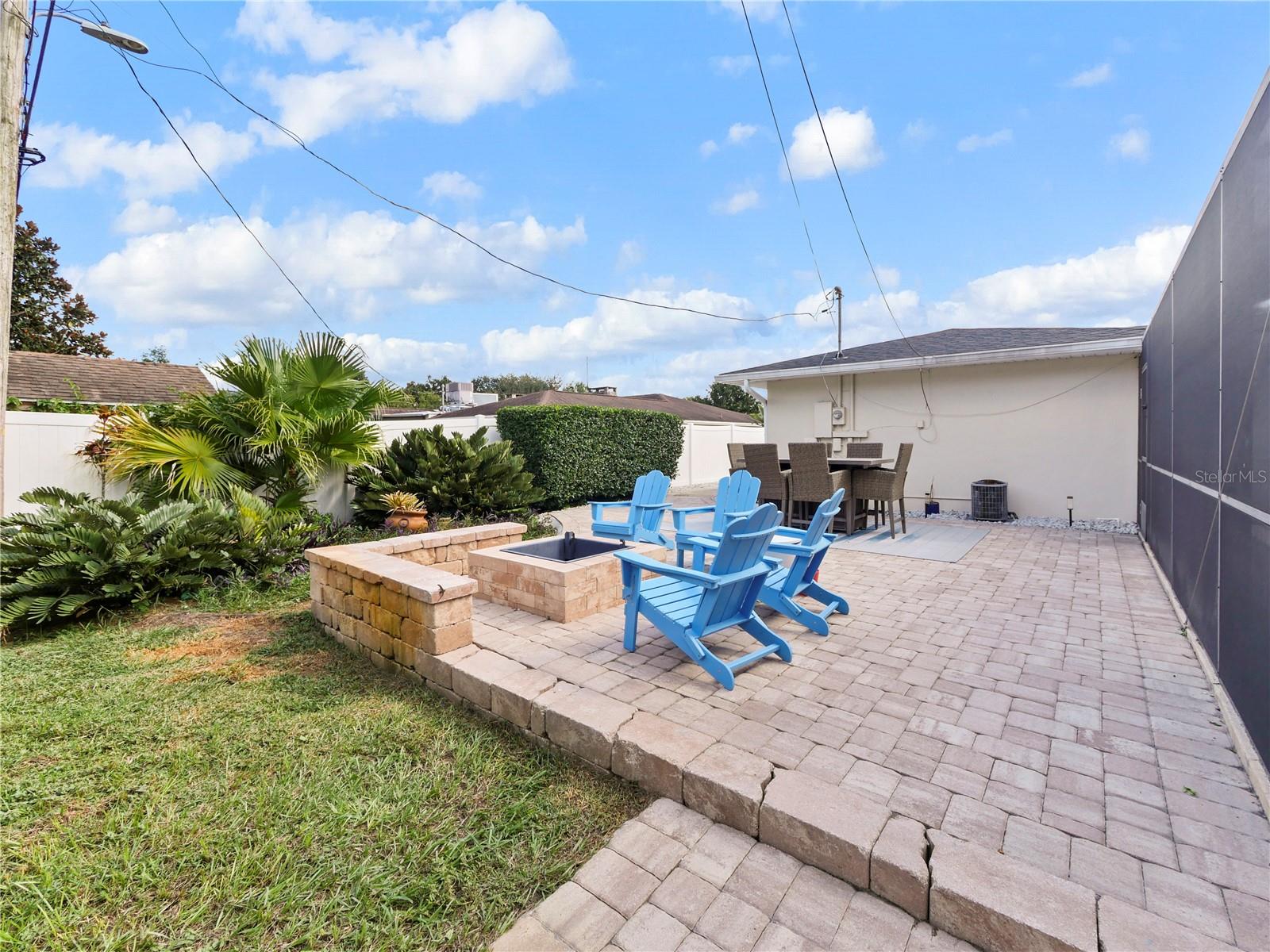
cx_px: 635
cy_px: 476
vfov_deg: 85.7
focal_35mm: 14
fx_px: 514
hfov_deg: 102.1
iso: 200
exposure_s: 1/250
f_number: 6.3
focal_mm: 7
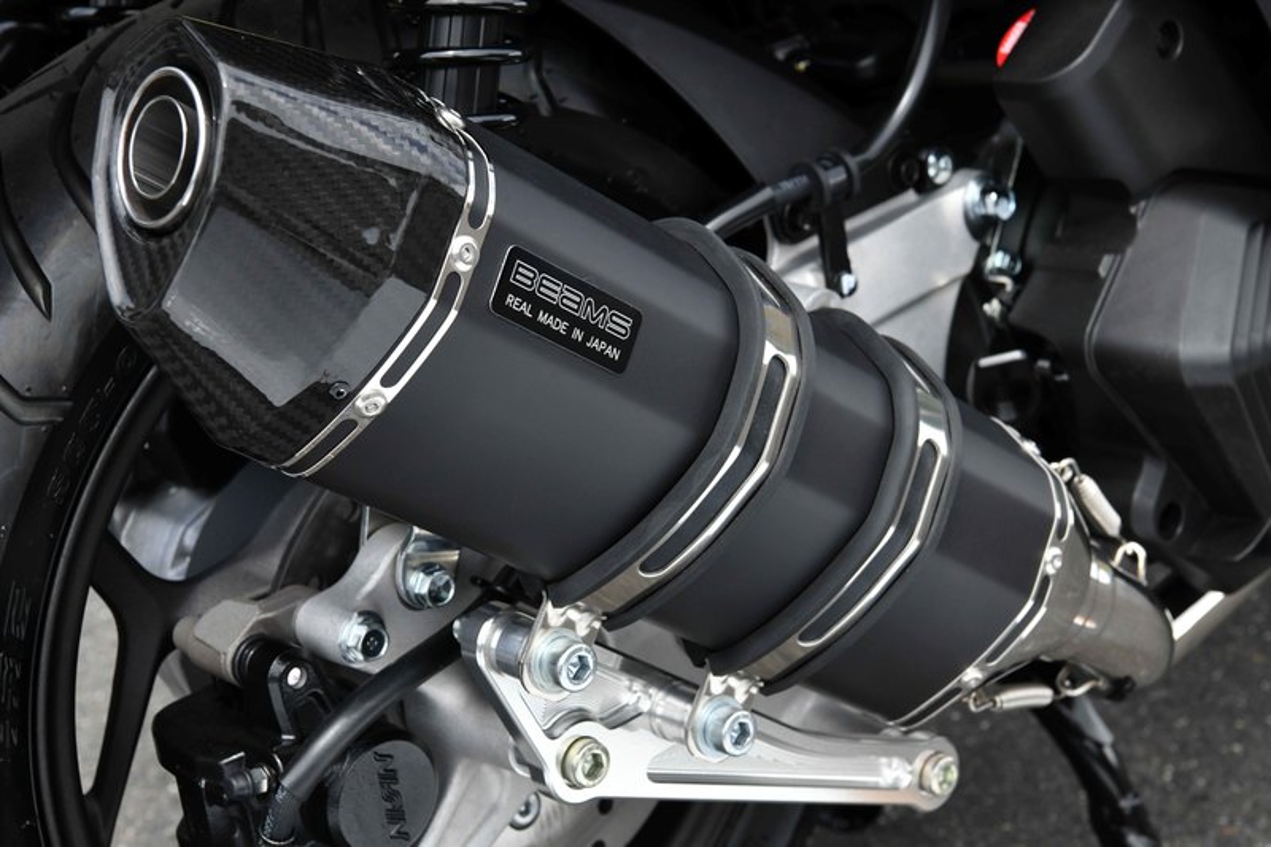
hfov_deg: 28.8
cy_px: 424
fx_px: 2471
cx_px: 636
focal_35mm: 70
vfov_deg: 19.4
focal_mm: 70
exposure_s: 1/800
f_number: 13
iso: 1000
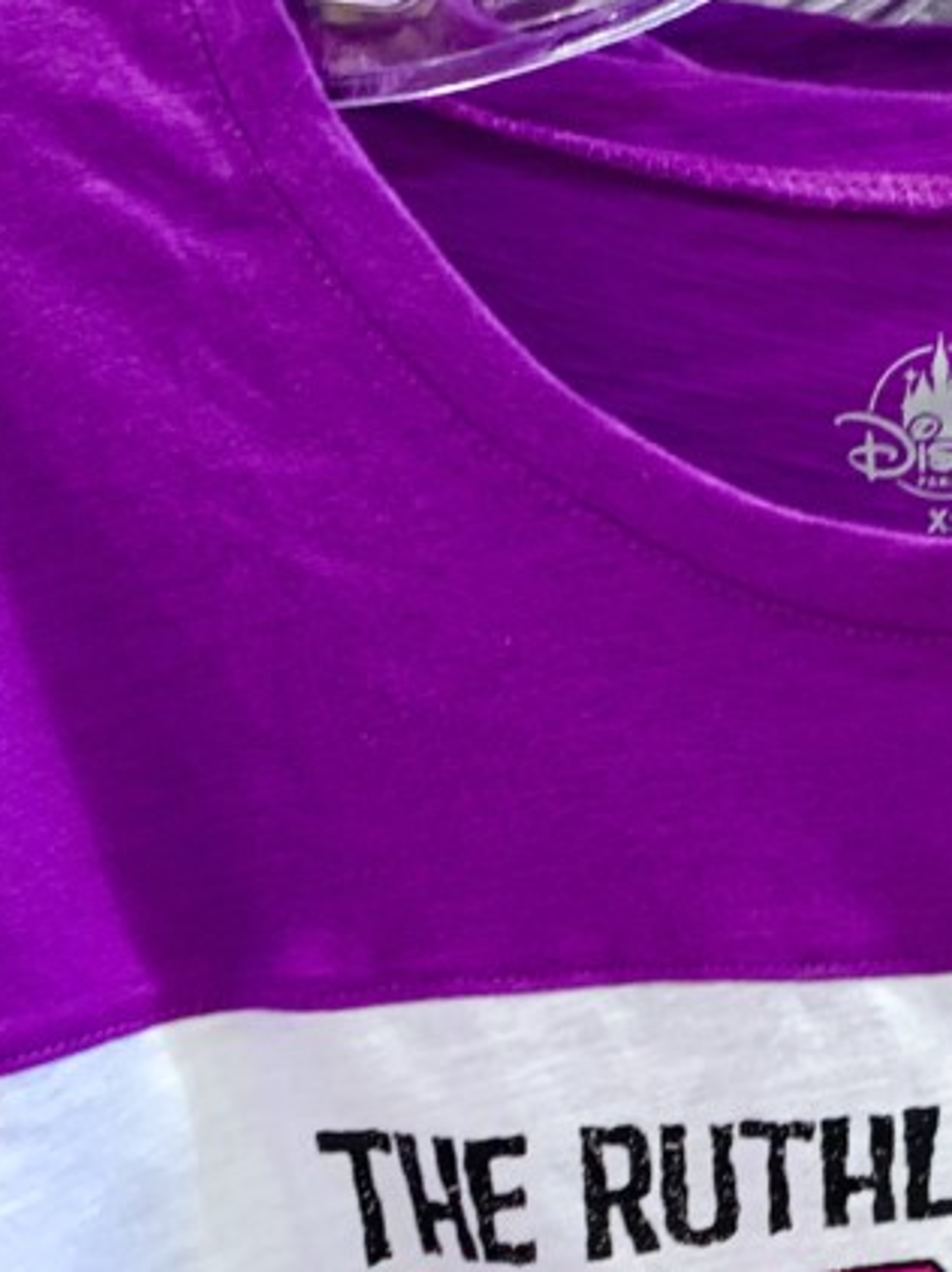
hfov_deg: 19.2
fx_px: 2716
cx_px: 1000
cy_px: 1465
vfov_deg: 24.3
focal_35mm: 74
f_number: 1.8
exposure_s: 1/60
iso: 250
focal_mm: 4.25
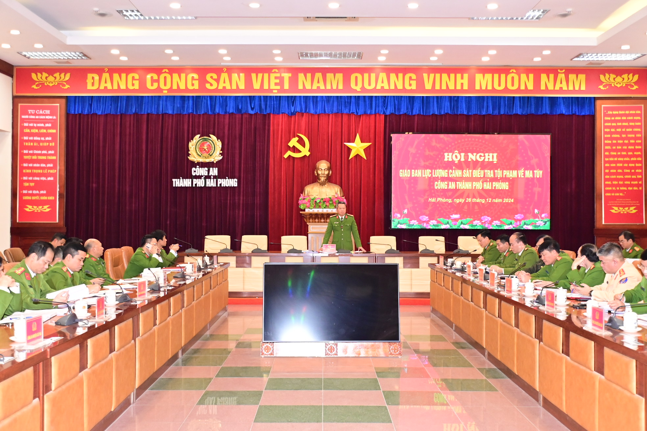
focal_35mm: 39
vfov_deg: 34.2
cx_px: 324
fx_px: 701
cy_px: 216
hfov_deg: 49.6
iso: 2500
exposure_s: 1/200
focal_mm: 26
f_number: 3.8
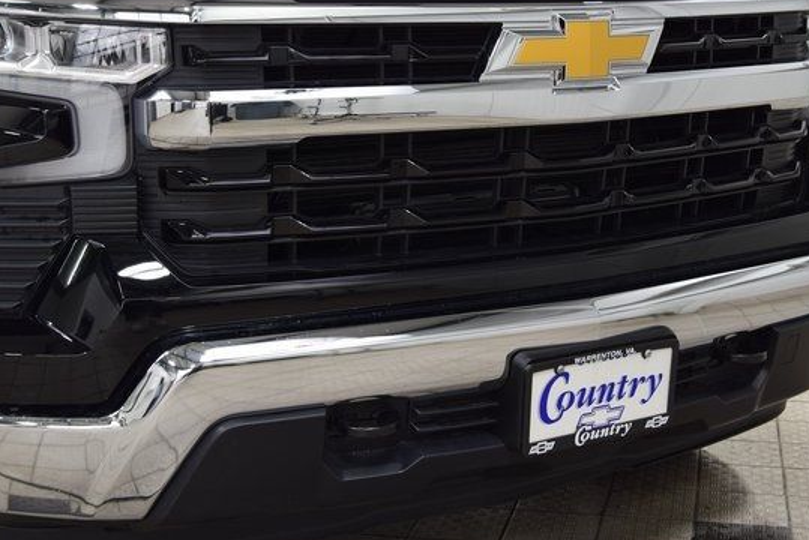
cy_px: 274
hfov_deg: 35.0
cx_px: 396
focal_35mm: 57
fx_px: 1282
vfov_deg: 23.8
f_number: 6.3
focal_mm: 32
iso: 450
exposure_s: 1/15
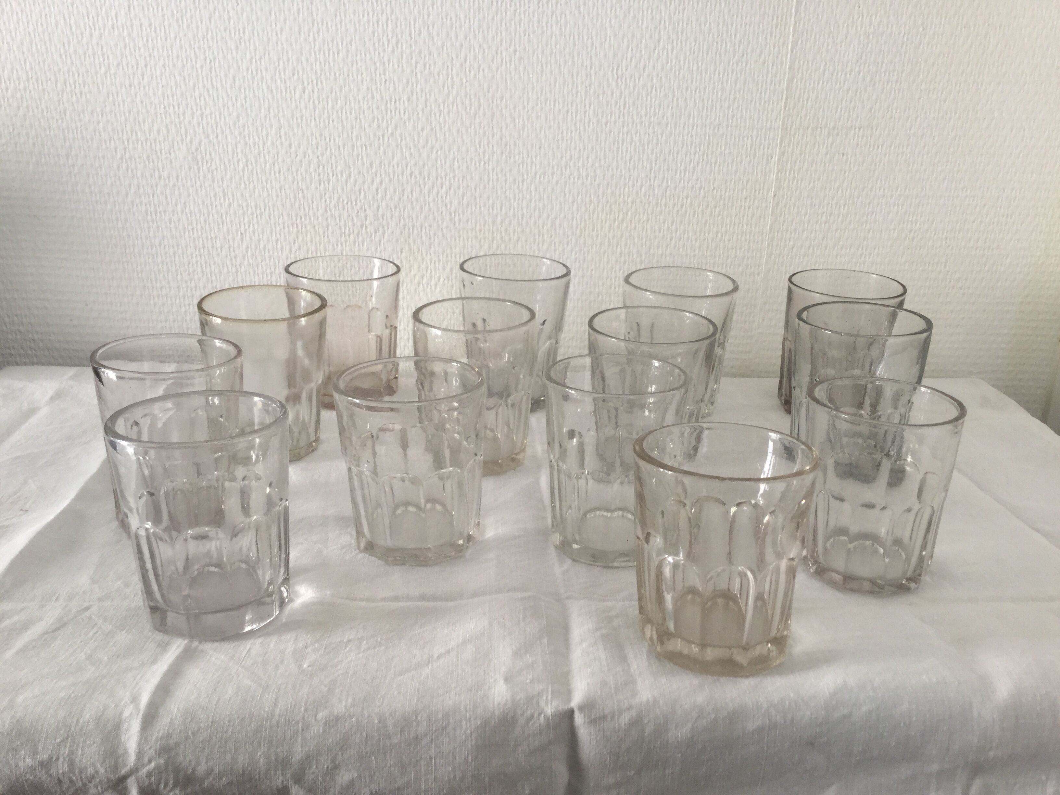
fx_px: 949
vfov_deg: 45.4
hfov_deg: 58.4
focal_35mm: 31
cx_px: 530
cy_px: 398
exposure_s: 1/50
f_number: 2.4
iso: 32
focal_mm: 3.3
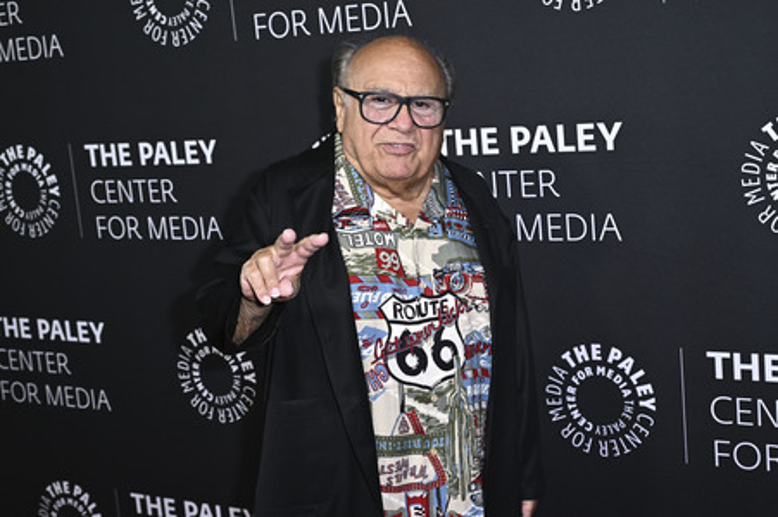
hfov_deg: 42.8
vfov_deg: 29.2
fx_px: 993
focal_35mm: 46
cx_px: 389
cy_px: 258
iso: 1250
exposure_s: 1/200
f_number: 5.6
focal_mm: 46
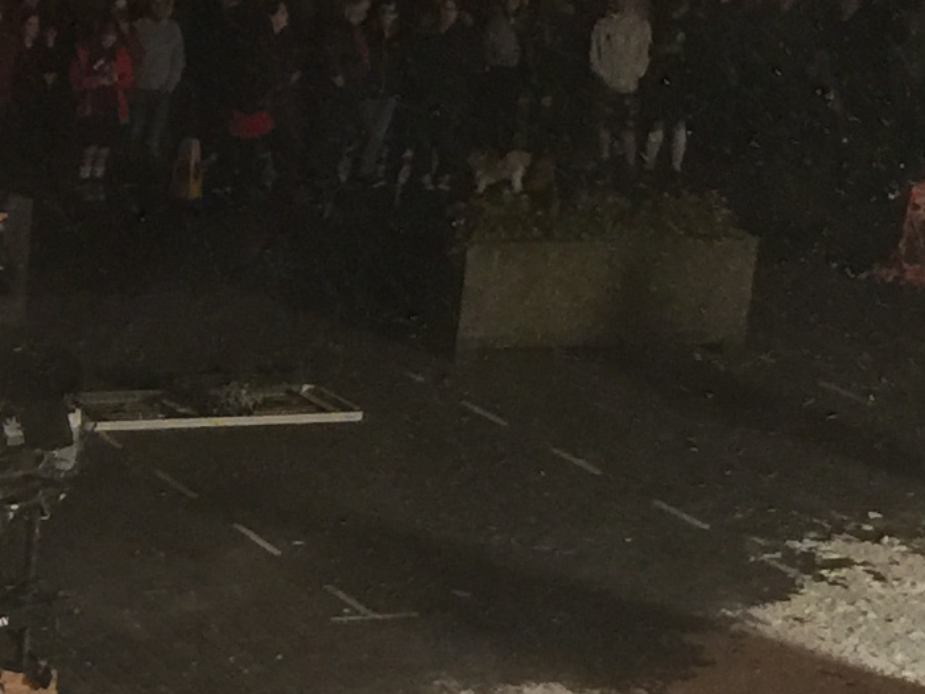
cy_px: 823
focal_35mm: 135
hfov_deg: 13.8
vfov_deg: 10.8
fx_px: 3608
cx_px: -441
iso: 100
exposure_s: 1/17
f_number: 2.2
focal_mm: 4.15
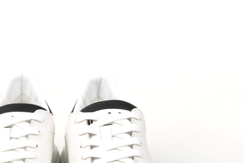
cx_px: 58
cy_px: 181
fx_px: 807
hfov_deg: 17.1
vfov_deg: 11.4
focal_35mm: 119
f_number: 9
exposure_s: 1/160
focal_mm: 50
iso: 50
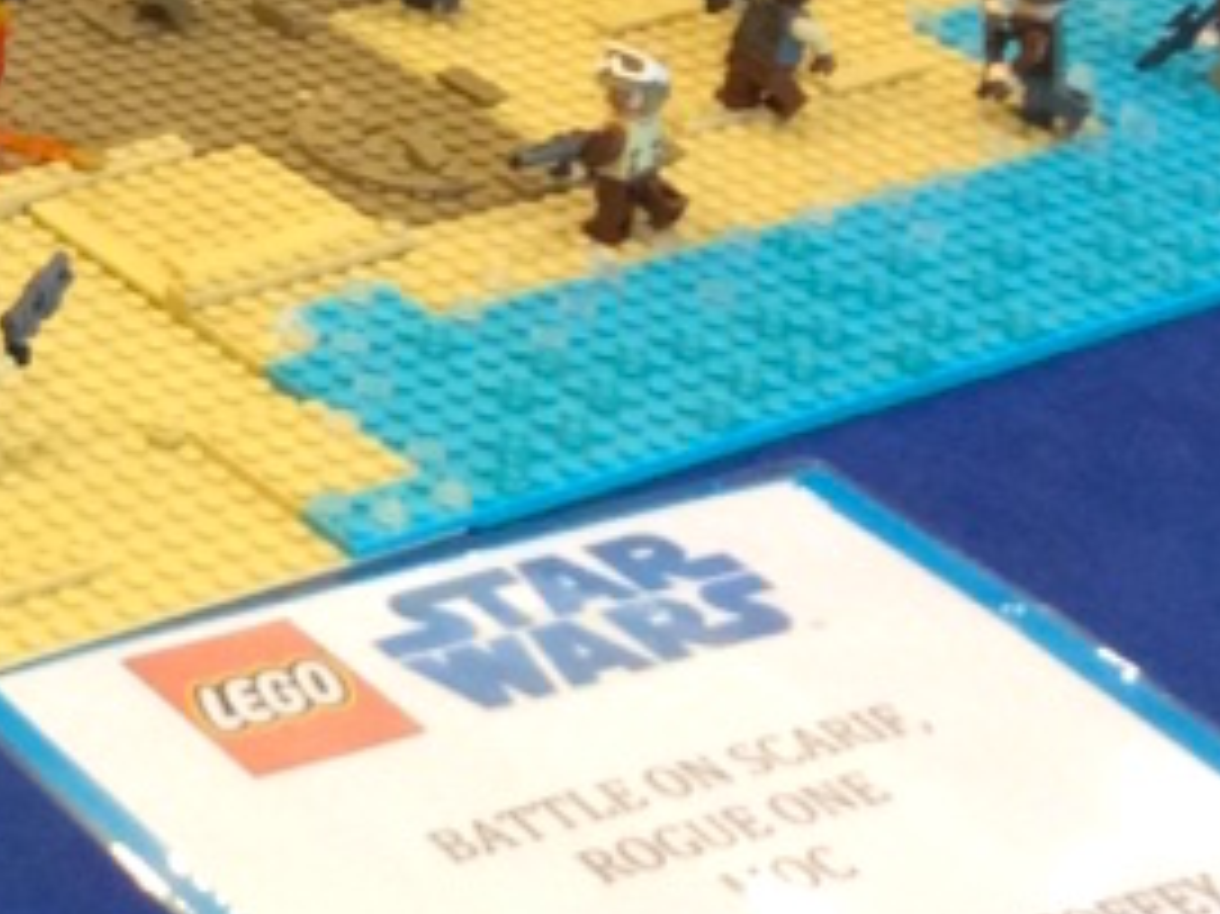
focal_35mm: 121
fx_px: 4263
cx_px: -891
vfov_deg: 12.0
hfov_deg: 14.5
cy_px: -158
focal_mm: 3.3
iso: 80
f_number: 2.4
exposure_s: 1/24
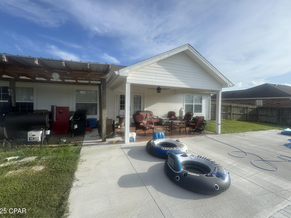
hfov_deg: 98.2
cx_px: 143
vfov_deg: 81.7
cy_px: 105
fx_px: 126
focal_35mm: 15
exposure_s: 1/1672
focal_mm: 2.22
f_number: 2.2
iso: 50
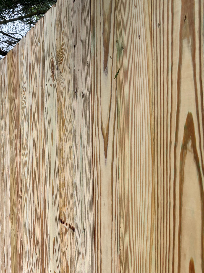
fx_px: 369
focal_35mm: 47
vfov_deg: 40.4
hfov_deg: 30.1
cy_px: 138
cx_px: 40
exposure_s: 1/417
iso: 64
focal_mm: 5.96
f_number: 1.6
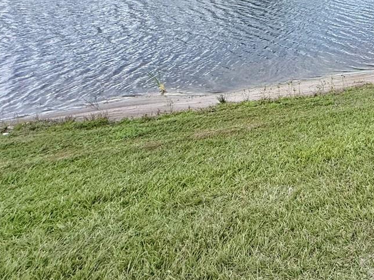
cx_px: 466
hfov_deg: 37.3
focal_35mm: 35
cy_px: -37
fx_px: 378
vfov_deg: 34.4
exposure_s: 1/246
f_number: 2.2
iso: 50
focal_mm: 2.22
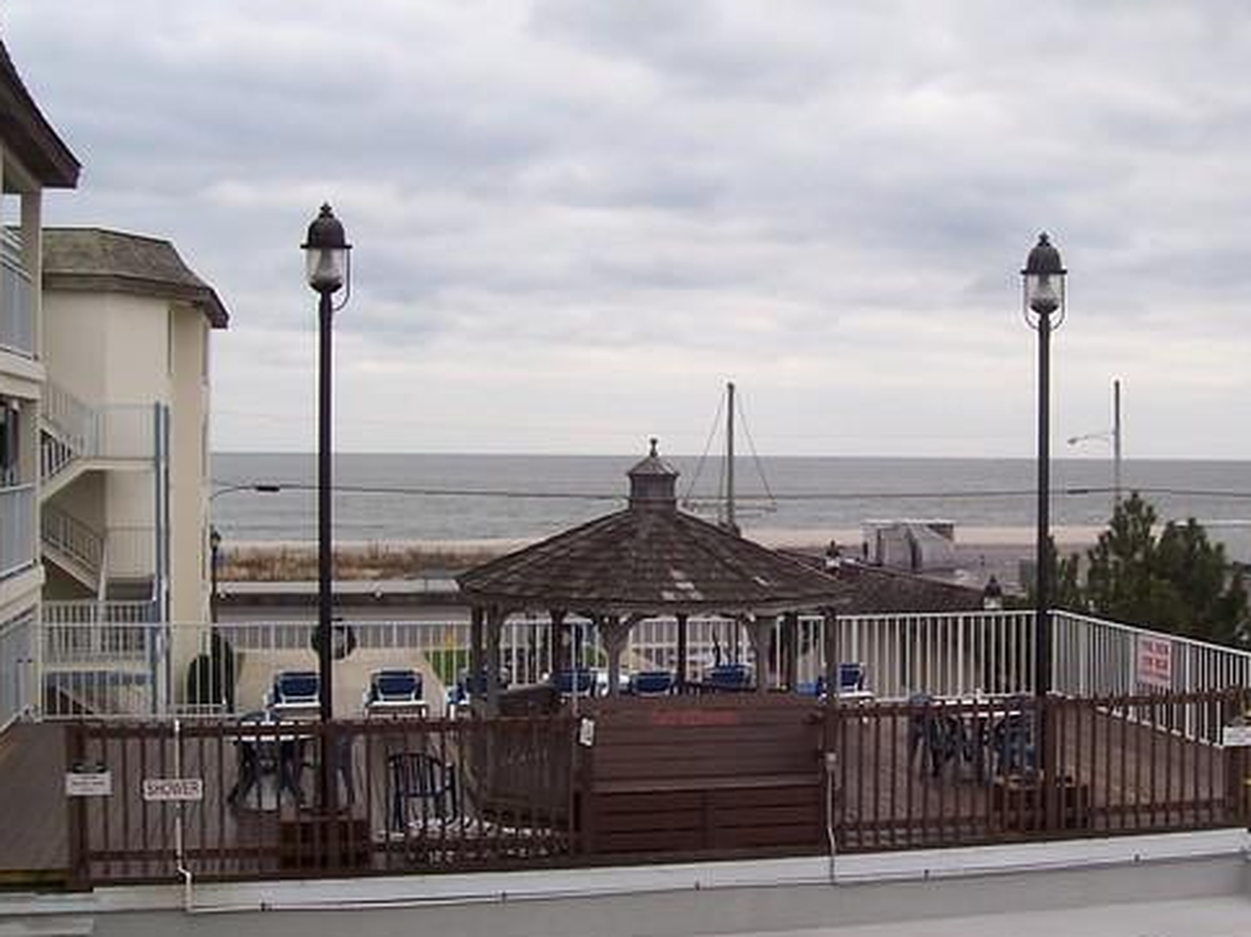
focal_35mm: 49
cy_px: 456
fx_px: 1770
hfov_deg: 38.7
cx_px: 777
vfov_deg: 29.7
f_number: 5.6
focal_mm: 5.6
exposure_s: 1/180
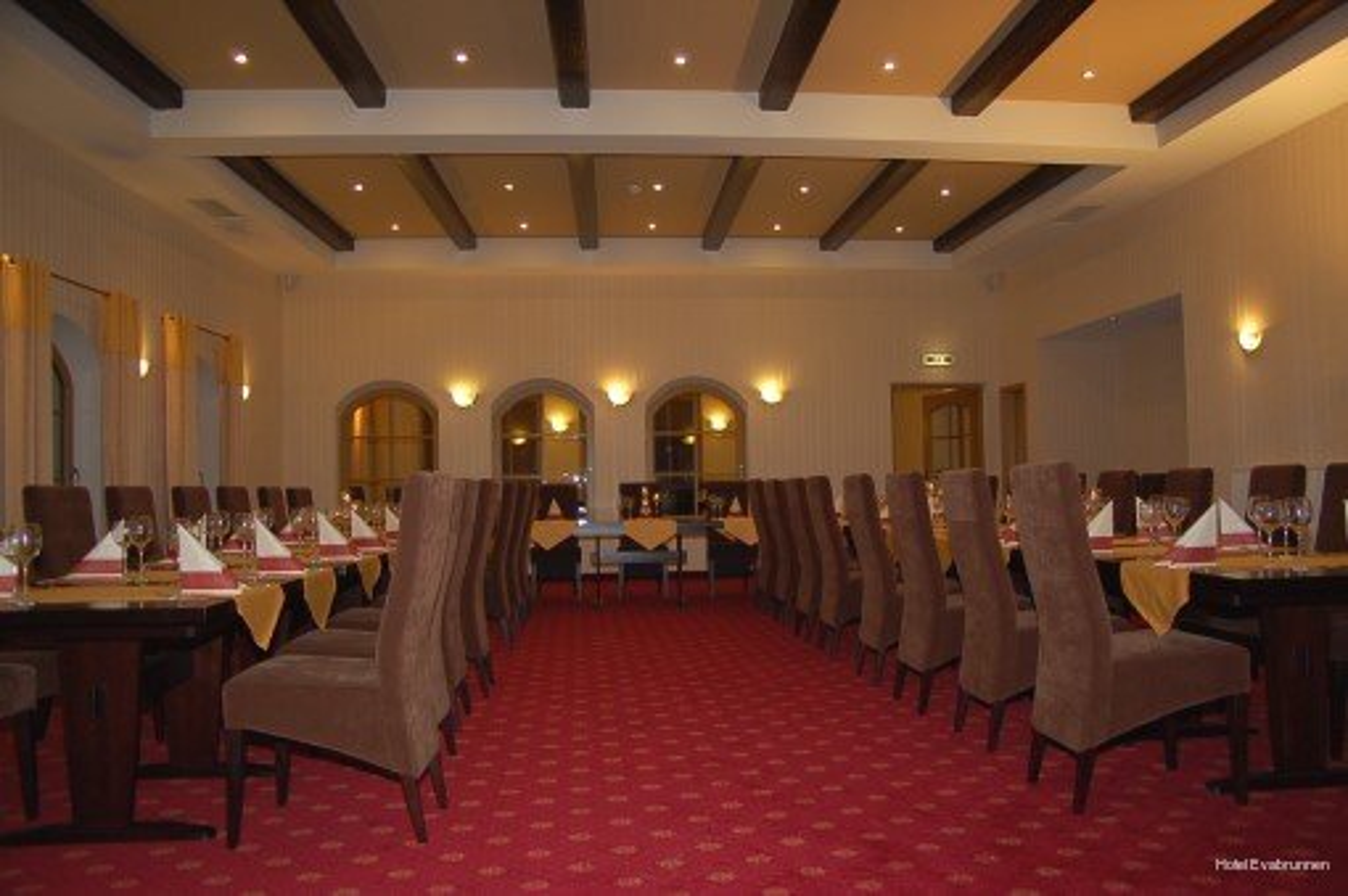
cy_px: 448
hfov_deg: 67.4
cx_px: 674
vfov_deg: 47.8
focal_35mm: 27
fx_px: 1010
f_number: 4
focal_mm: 18
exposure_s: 1/60
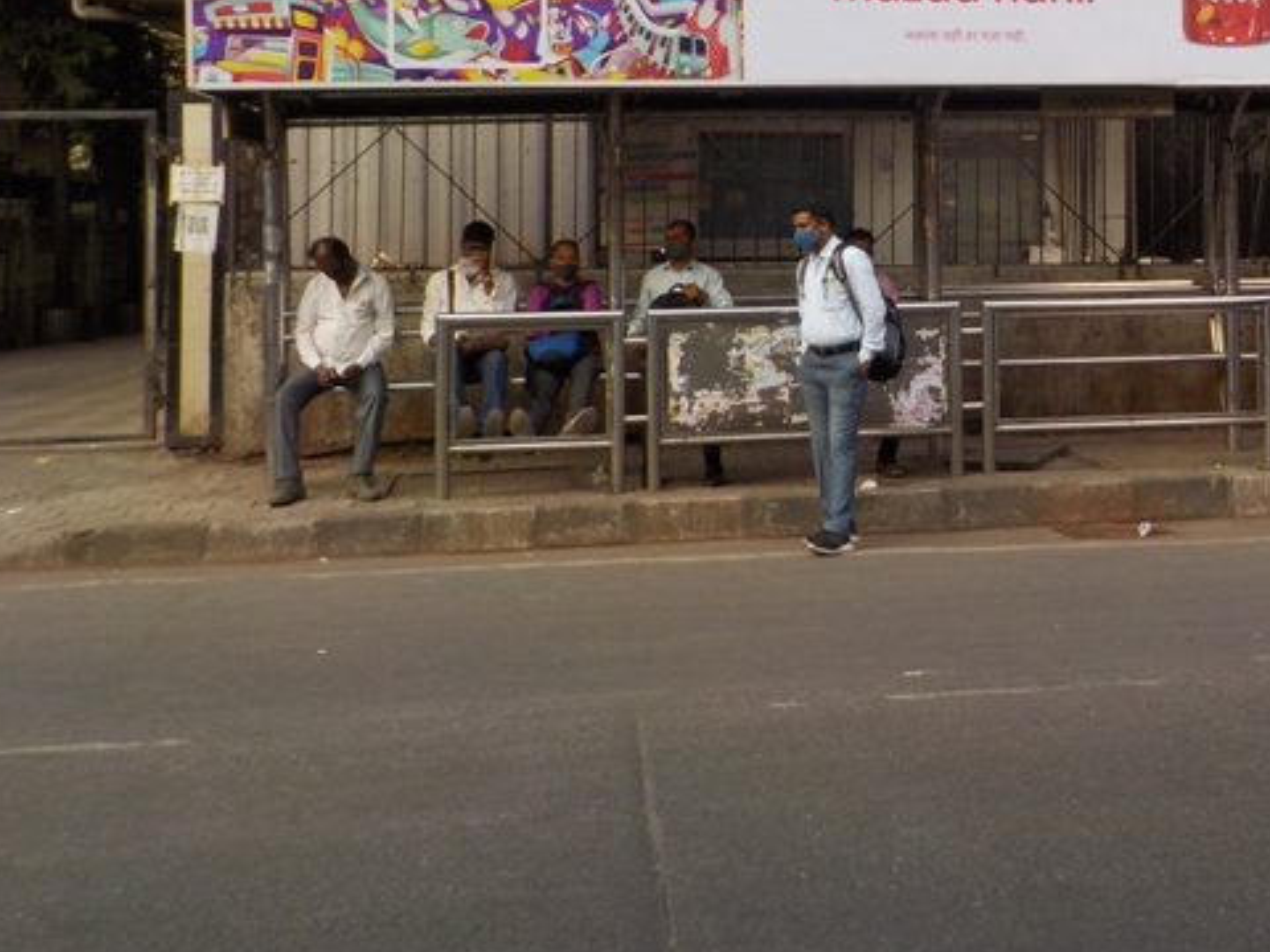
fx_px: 1834
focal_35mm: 50
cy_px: 169
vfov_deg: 28.4
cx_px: 1037
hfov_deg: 36.7
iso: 125
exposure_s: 1/200
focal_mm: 4.1
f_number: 3.3
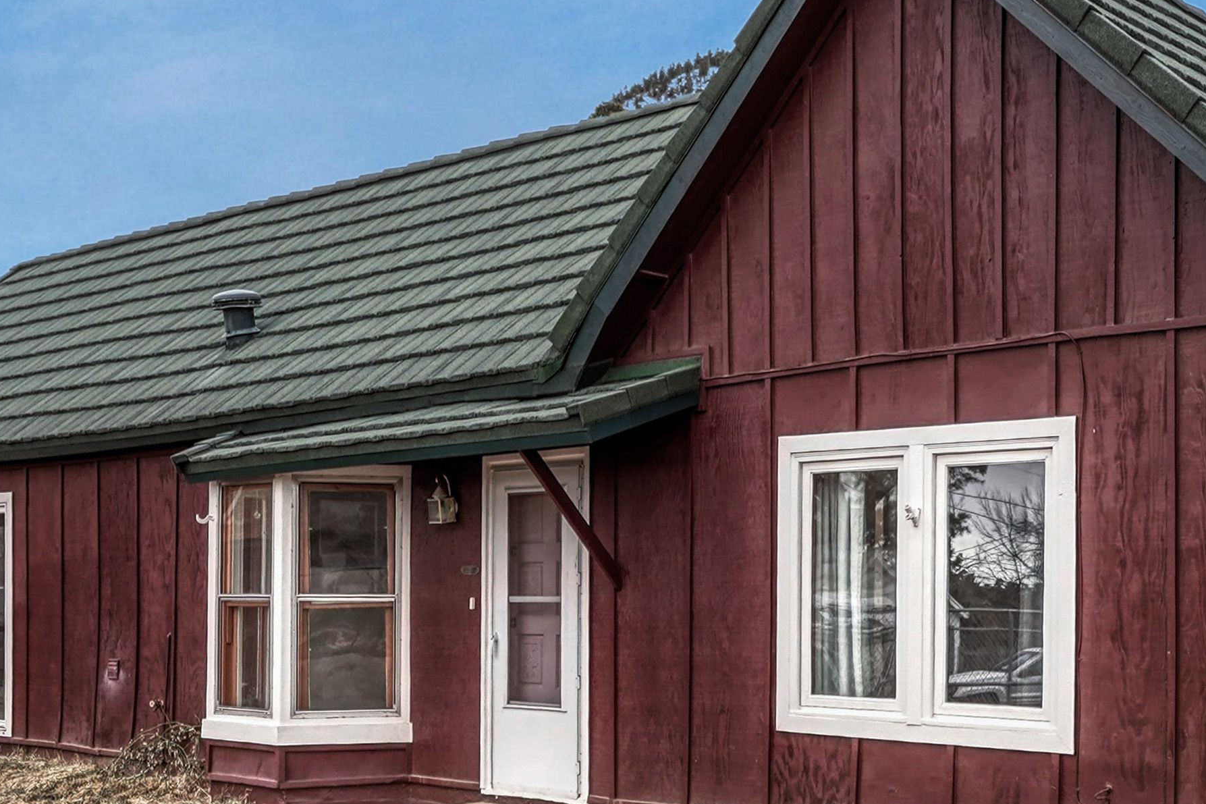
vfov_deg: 28.2
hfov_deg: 41.5
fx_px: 1574
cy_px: 620
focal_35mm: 47
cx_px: 786
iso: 400
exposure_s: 1/800
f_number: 8
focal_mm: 14
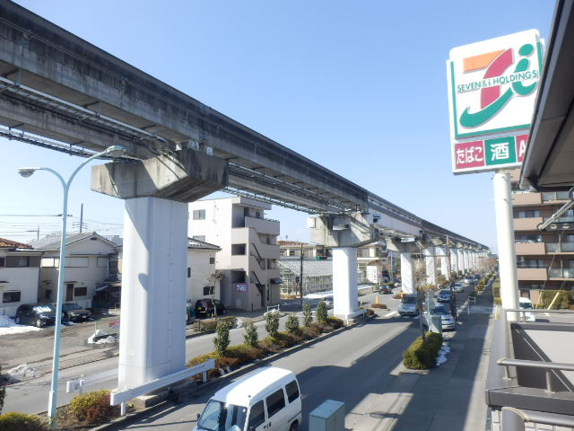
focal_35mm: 24
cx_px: 287
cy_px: 216
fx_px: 398
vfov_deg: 56.8
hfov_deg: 71.6
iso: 80
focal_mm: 4.2
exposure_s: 1/640
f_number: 3
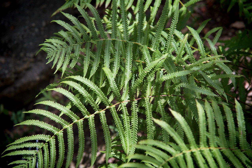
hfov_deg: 17.1
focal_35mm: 120
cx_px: 126
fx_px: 840
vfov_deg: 11.4
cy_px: 84
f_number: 4.5
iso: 100
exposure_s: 1/250
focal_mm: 120
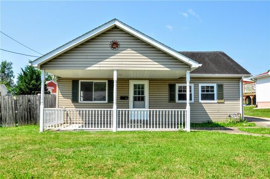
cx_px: 135
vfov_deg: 43.5
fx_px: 225
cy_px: 90
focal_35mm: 30
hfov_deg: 62.0
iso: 400
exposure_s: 1/500
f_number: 9
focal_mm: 20
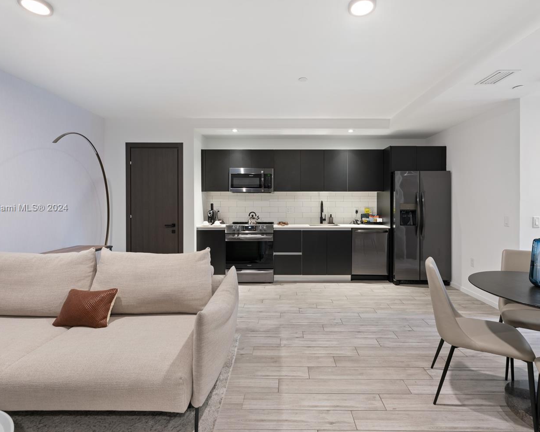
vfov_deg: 77.0
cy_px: 208
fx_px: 272
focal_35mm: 17
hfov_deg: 89.6
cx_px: 277
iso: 200
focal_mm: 14
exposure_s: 4
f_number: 8
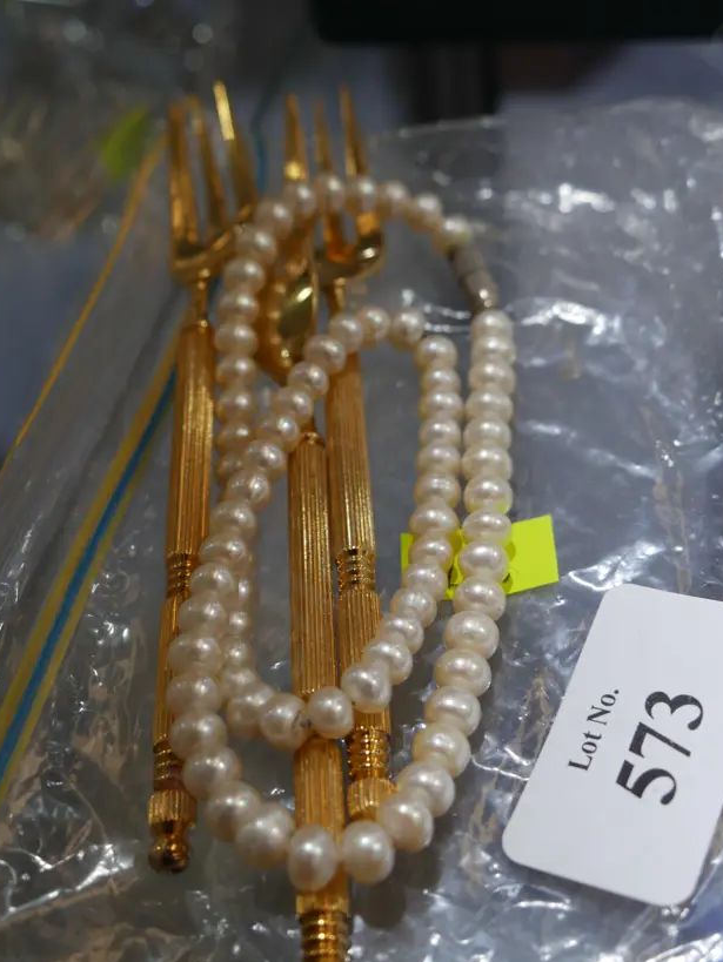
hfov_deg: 32.1
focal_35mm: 45
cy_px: 470
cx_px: 418
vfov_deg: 42.1
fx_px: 1252
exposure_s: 1/60
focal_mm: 18
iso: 200
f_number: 4
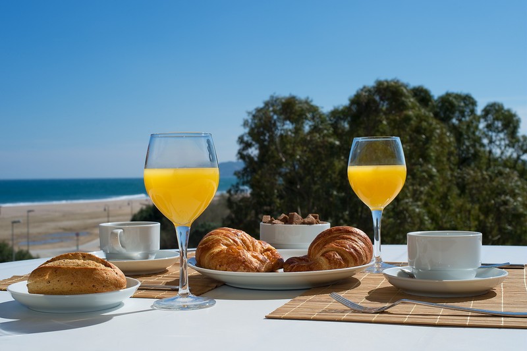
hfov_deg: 39.6
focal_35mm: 50
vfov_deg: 27.0
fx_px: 732
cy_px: 176
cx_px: 264
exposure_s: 1/125
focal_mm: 50
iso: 100
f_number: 16
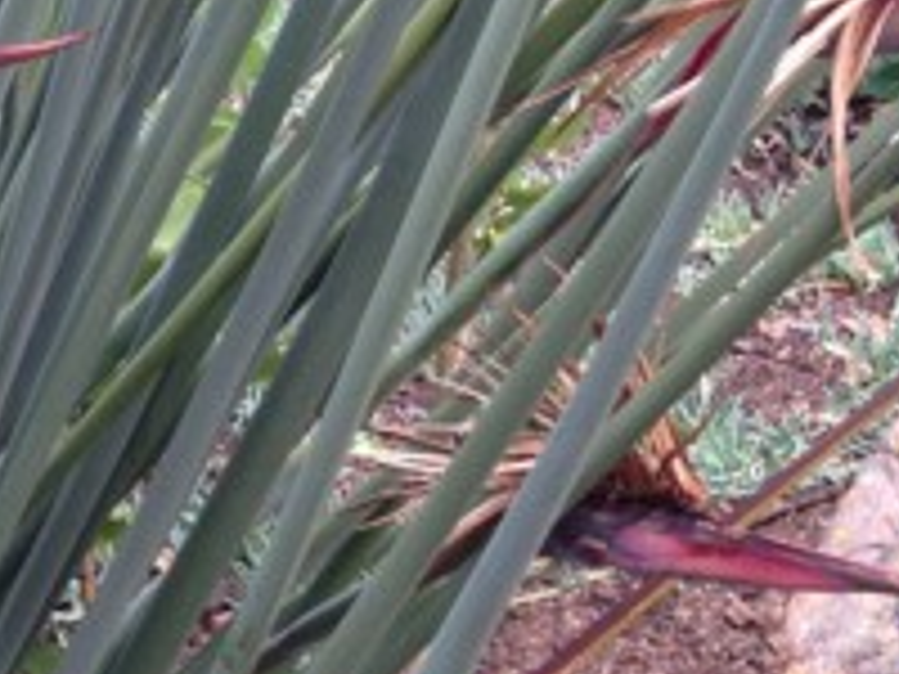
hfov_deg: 14.1
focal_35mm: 132
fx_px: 3428
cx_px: -400
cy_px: 148
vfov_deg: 11.2
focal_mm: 4.12
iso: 64
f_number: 2.4
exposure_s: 1/120
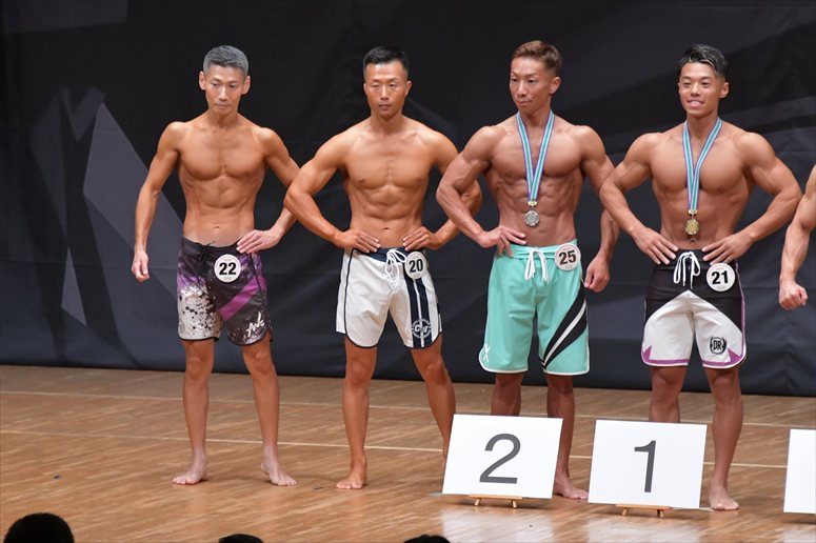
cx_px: 408
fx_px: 6457
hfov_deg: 7.2
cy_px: 272
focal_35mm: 285
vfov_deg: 4.8
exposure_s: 1/400
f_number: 5.6
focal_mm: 190
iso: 6400
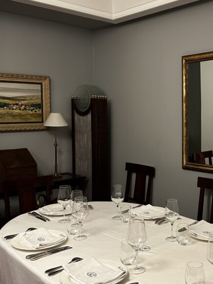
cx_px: 160
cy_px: 140
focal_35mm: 42
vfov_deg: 44.8
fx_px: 344
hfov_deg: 33.7
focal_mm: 6.86
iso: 200
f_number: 1.78
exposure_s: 1/50
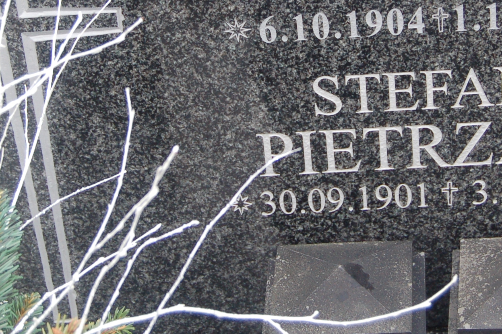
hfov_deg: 16.7
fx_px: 1714
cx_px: 288
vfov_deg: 11.0
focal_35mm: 123
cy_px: 22
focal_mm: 34
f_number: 4.5
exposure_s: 1/80
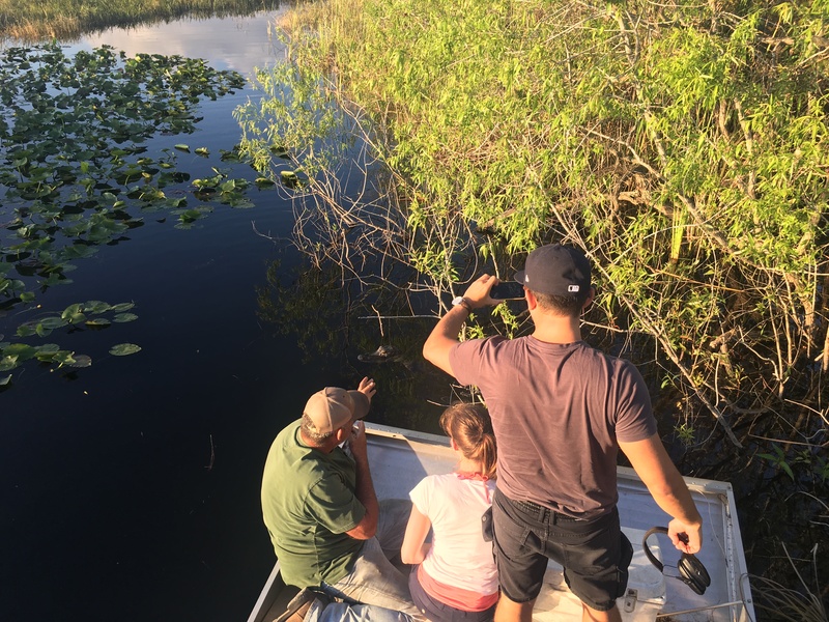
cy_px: 311
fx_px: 695
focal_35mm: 29
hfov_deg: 61.7
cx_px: 414
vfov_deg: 48.2
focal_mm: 4.15
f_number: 2.2
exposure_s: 1/287
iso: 25
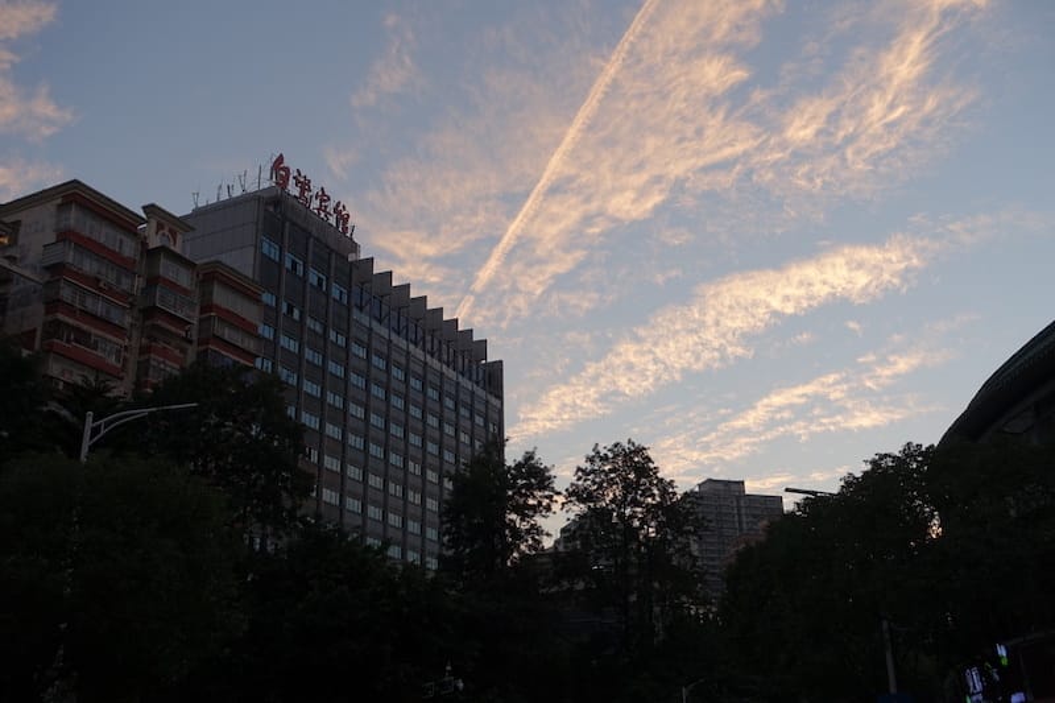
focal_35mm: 38
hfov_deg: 50.7
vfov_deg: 35.0
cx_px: 528
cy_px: 352
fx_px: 1113
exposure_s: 1/125
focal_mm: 14.1
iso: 125
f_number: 4
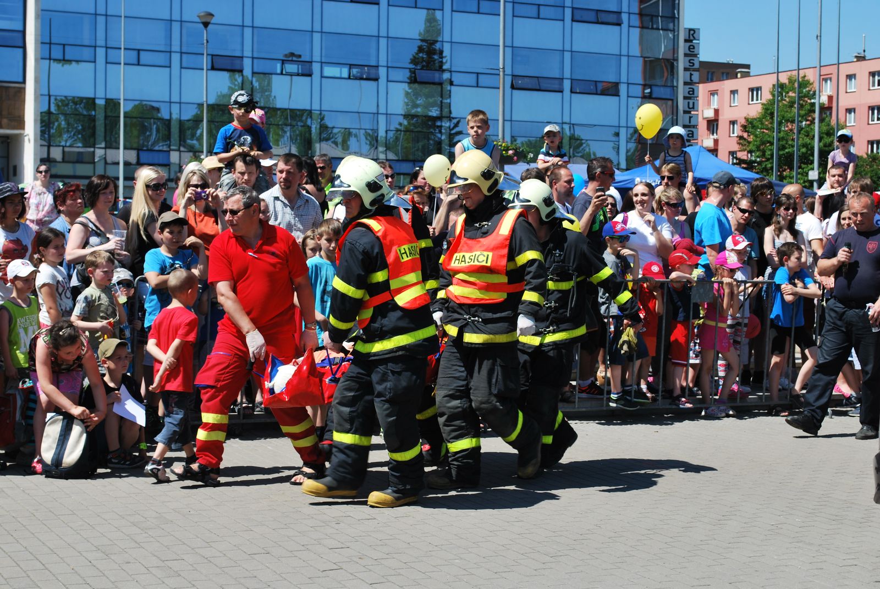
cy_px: 294
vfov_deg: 20.7
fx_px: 1615
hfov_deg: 30.5
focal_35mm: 66
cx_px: 440
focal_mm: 44
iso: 100
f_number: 8
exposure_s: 1/250
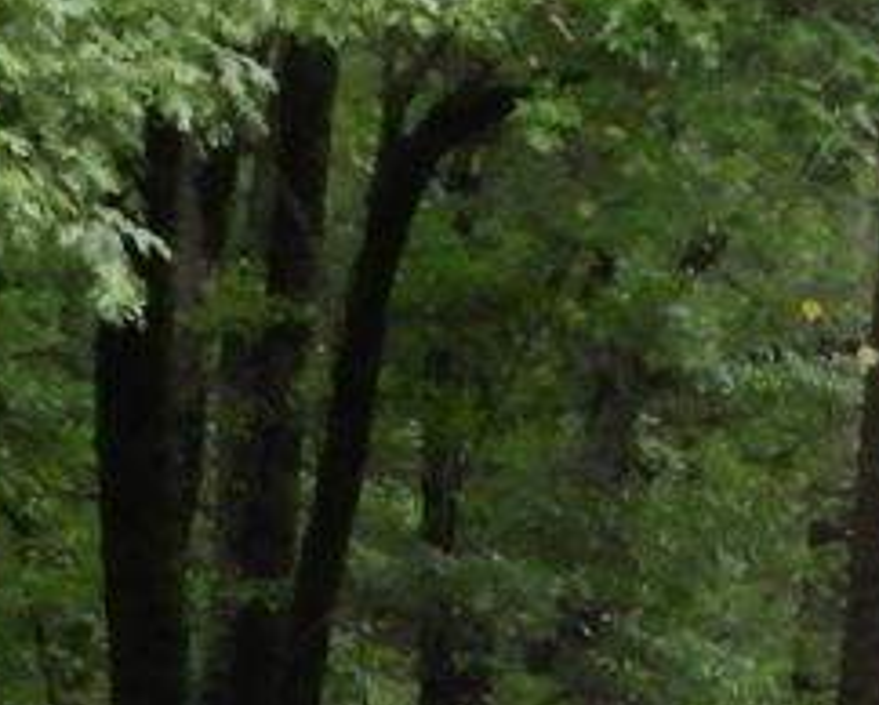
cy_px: 487
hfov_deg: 3.9
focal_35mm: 493
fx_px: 12836
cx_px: 1282
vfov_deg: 3.1
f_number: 4.5
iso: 1000
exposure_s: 1/250
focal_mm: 15.2
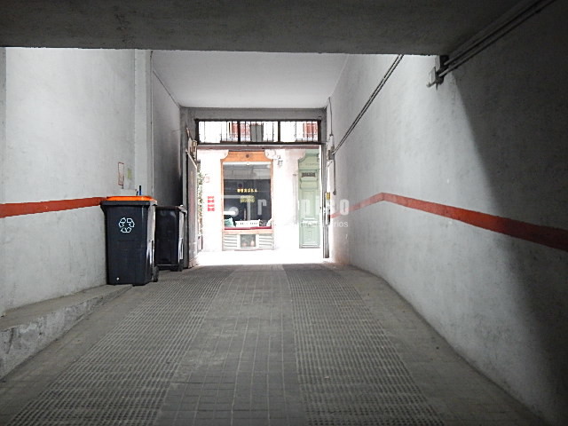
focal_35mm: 34
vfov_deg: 41.8
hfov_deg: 54.0
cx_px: 284
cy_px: 213
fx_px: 558
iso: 720
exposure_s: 1/8
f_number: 3.3
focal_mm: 6.1
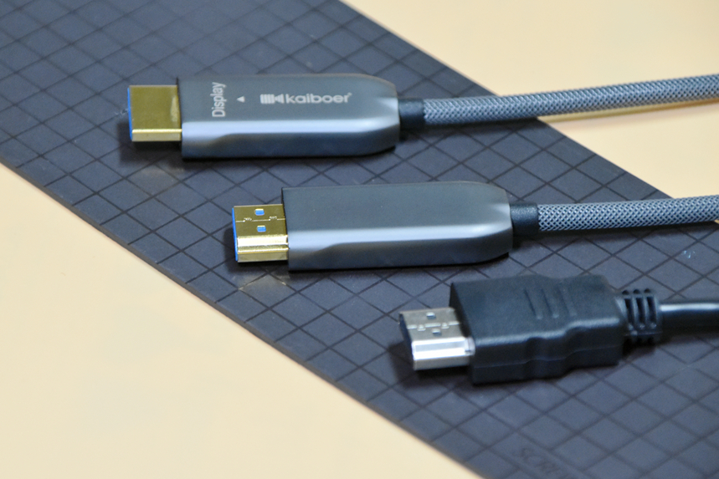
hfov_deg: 7.2
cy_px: 249
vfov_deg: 4.8
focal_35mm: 286
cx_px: 316
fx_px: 5713
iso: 3200
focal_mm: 160
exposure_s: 1/50
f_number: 6
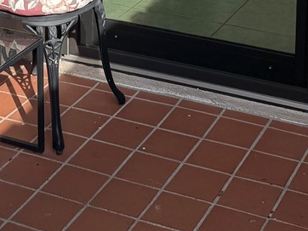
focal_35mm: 106
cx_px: 115
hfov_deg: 18.5
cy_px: -166
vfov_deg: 12.9
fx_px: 944
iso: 80
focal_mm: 6.76
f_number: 1.78
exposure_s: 1/2959
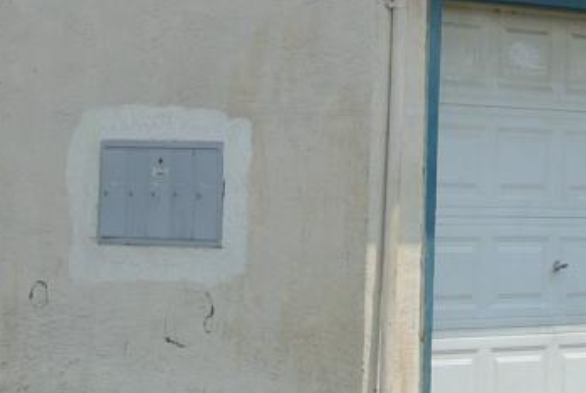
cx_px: 848
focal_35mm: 194
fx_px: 3163
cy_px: -99
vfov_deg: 7.0
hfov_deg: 10.3
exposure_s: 1/500
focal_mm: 13.1
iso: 100
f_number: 5.6
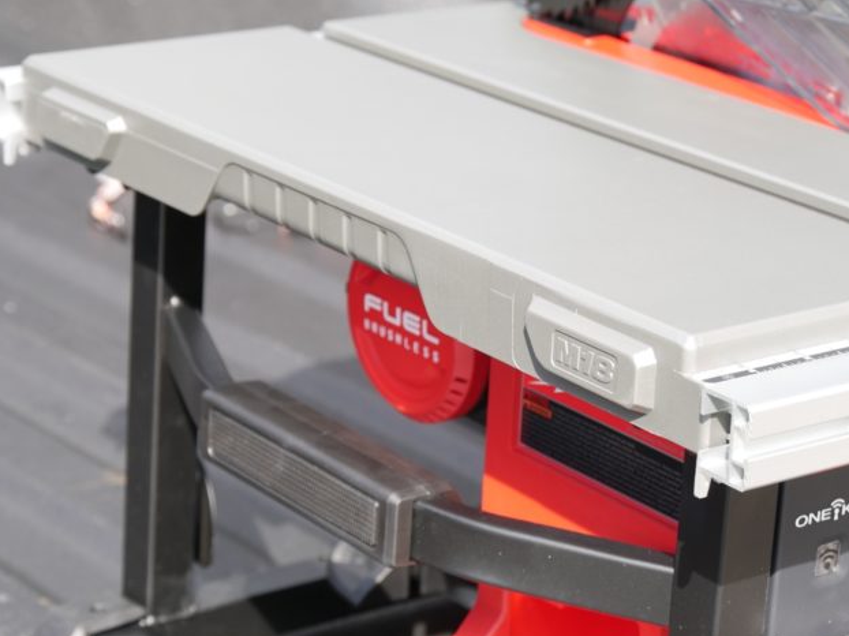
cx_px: 397
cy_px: 311
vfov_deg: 14.4
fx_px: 2525
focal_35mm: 103
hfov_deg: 19.1
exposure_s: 1/200
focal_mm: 46
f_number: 5.6
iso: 200
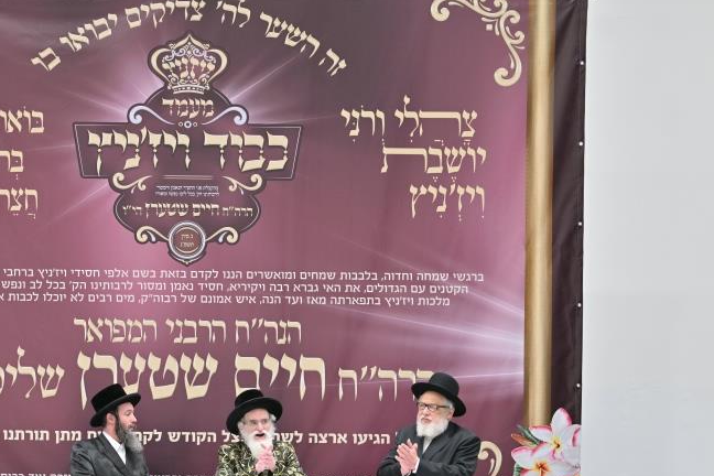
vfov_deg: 8.8
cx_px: 194
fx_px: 3074
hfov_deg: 13.2
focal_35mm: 155
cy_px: 372
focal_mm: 98
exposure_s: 1/250
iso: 200
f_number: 2.8
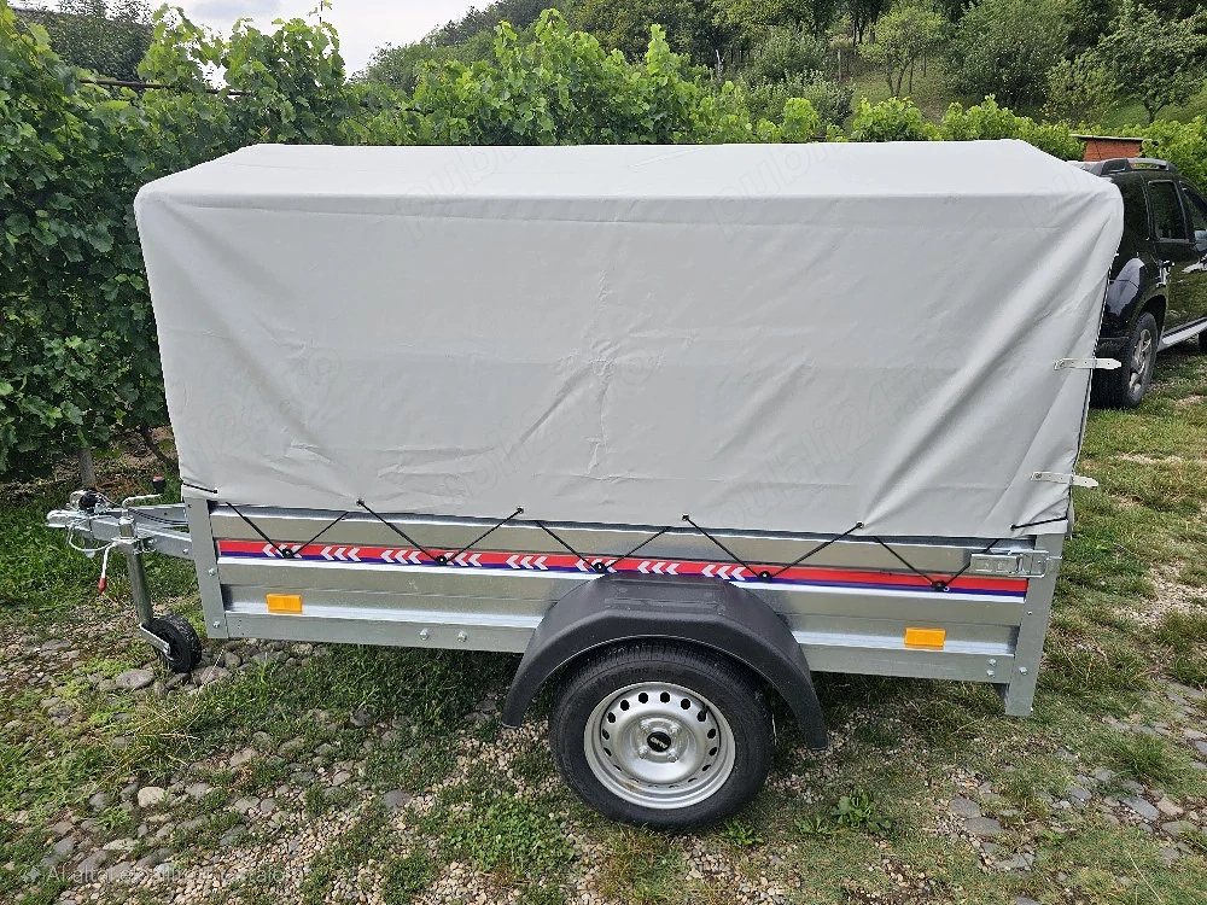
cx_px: 604
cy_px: 452
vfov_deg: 58.9
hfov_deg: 73.9
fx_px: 802
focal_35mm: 23
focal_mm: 6.3
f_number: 1.7
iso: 10
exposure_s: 1/357
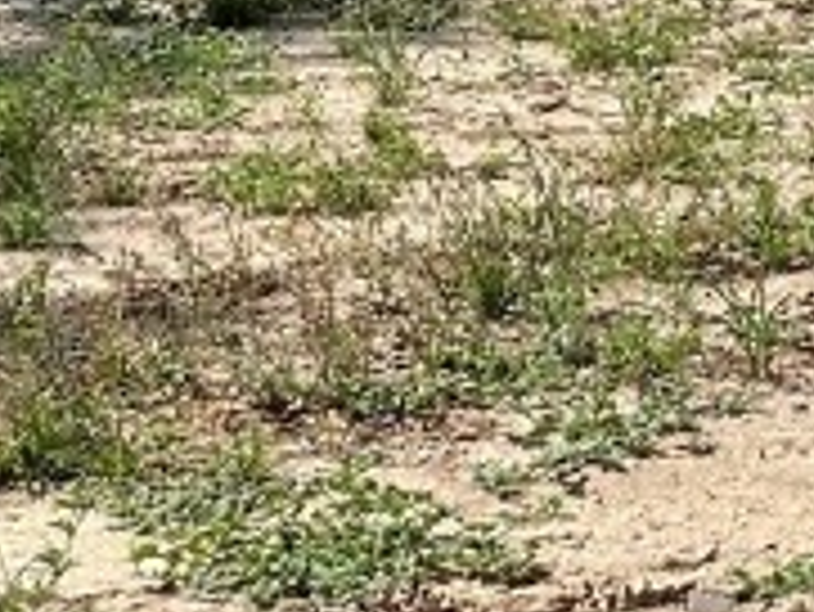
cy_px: 22
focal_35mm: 164
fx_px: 3859
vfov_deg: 9.0
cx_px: 1219
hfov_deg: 11.5
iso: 16
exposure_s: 1/1984
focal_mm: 3
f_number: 1.8
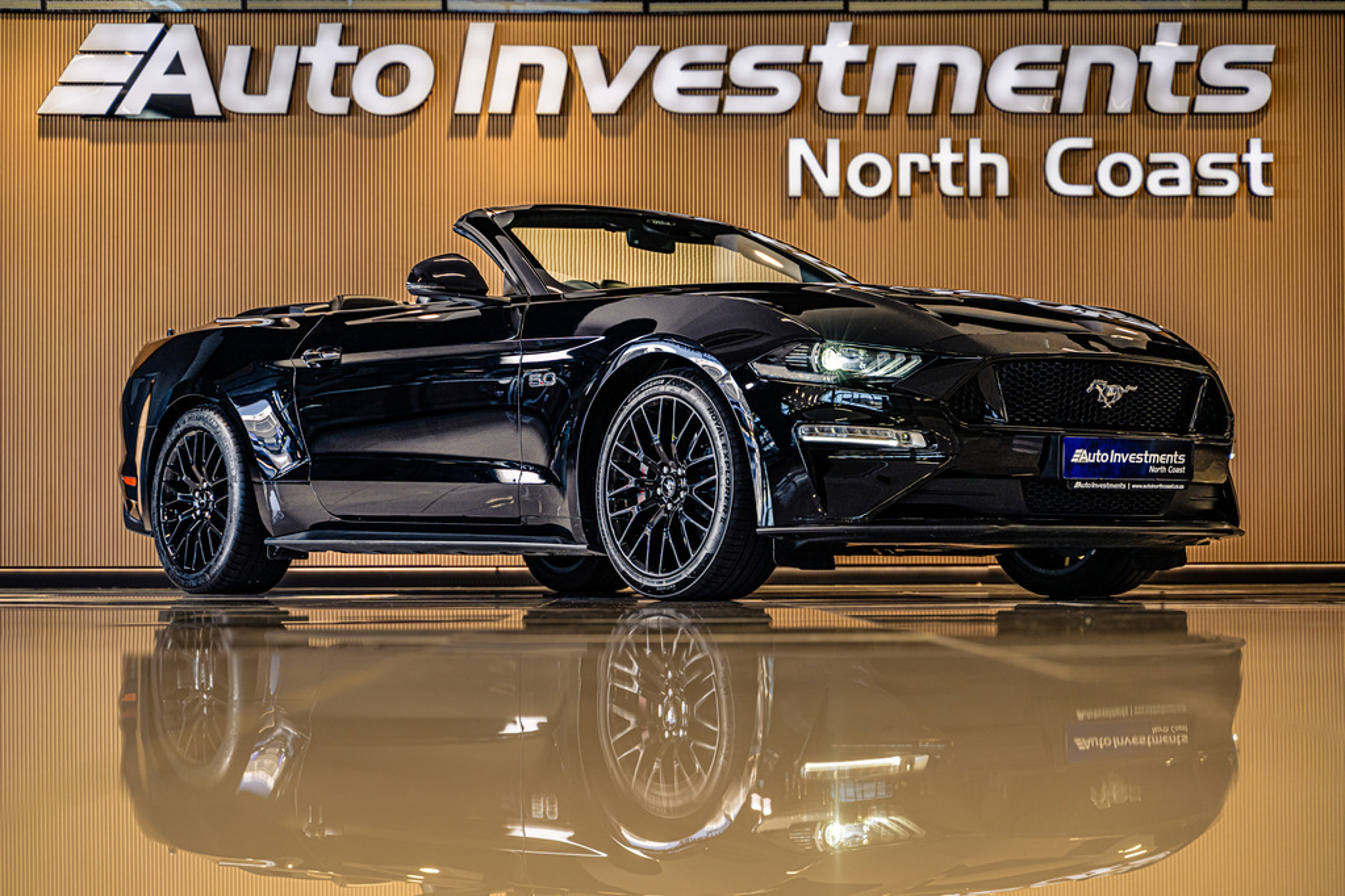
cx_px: 672
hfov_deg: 27.0
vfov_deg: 18.2
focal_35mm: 75
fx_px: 2802
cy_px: 448
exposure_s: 1/200
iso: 250
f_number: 3.5
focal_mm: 75
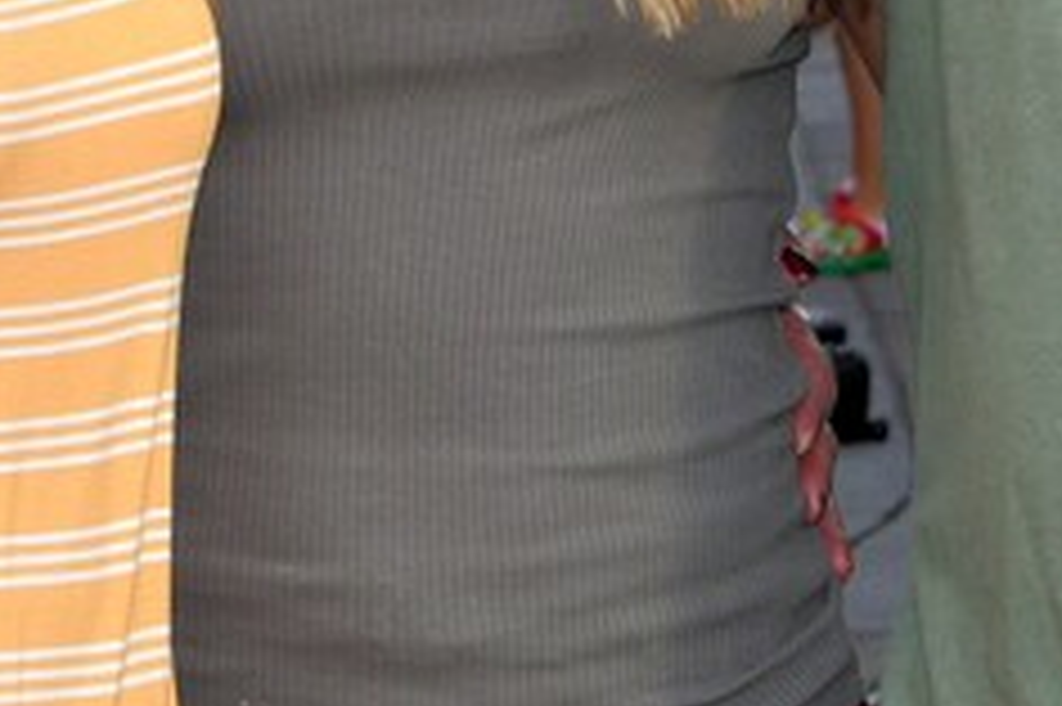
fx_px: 15388
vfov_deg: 2.6
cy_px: -812
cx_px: 421
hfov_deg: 4.0
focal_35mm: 522
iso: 400
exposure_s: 1/250
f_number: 10
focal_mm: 80
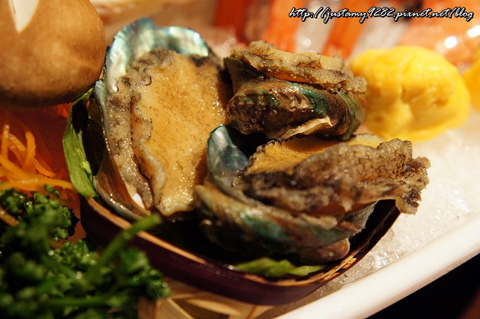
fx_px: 720
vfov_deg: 25.0
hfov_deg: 36.9
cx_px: 240
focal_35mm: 54
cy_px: 160
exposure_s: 1/60
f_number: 5
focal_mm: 36
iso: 1600
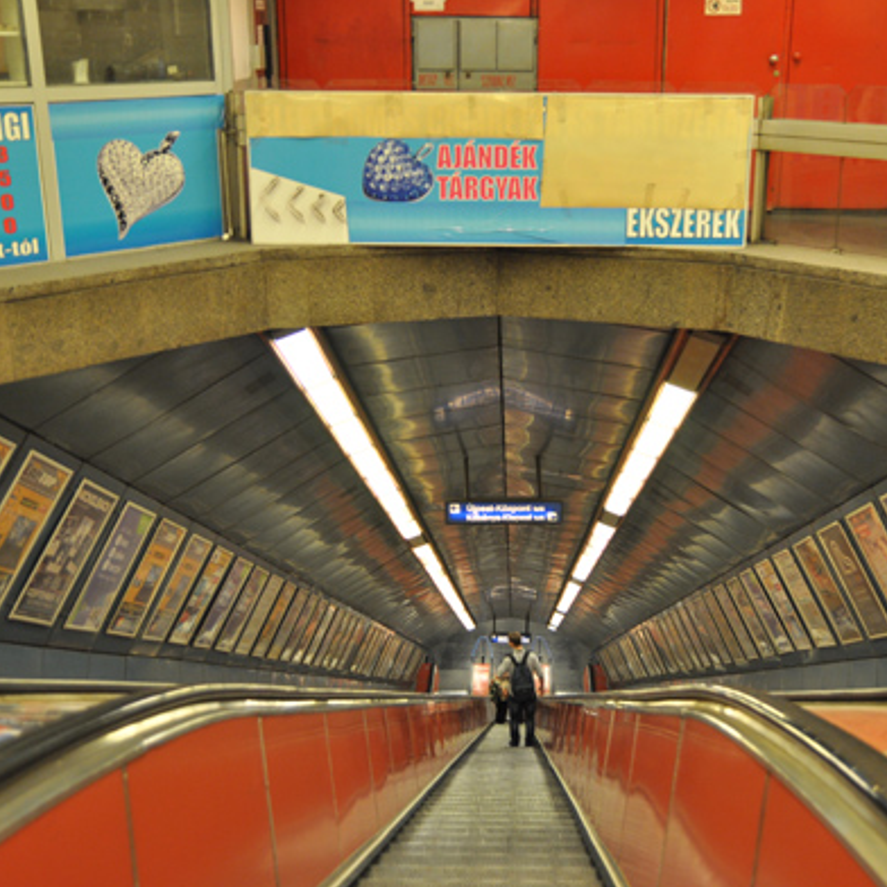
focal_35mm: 43
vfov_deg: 39.2
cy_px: 450
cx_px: 507
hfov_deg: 39.1
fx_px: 1247
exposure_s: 1/50
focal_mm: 22
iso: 800
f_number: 3.5
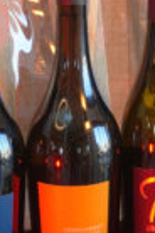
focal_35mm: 191
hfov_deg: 7.2
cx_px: 69
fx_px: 1231
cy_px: 115
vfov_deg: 10.8
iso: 320
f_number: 5.6
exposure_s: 1/50
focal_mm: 39
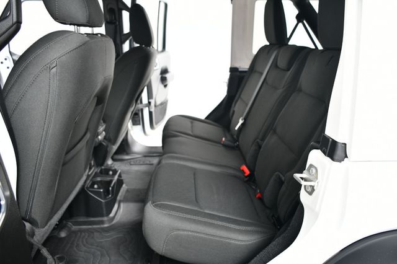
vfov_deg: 47.9
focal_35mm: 27
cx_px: 198
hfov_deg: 67.4
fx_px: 298
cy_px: 132
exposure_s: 1/160
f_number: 3.5
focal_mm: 18
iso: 100
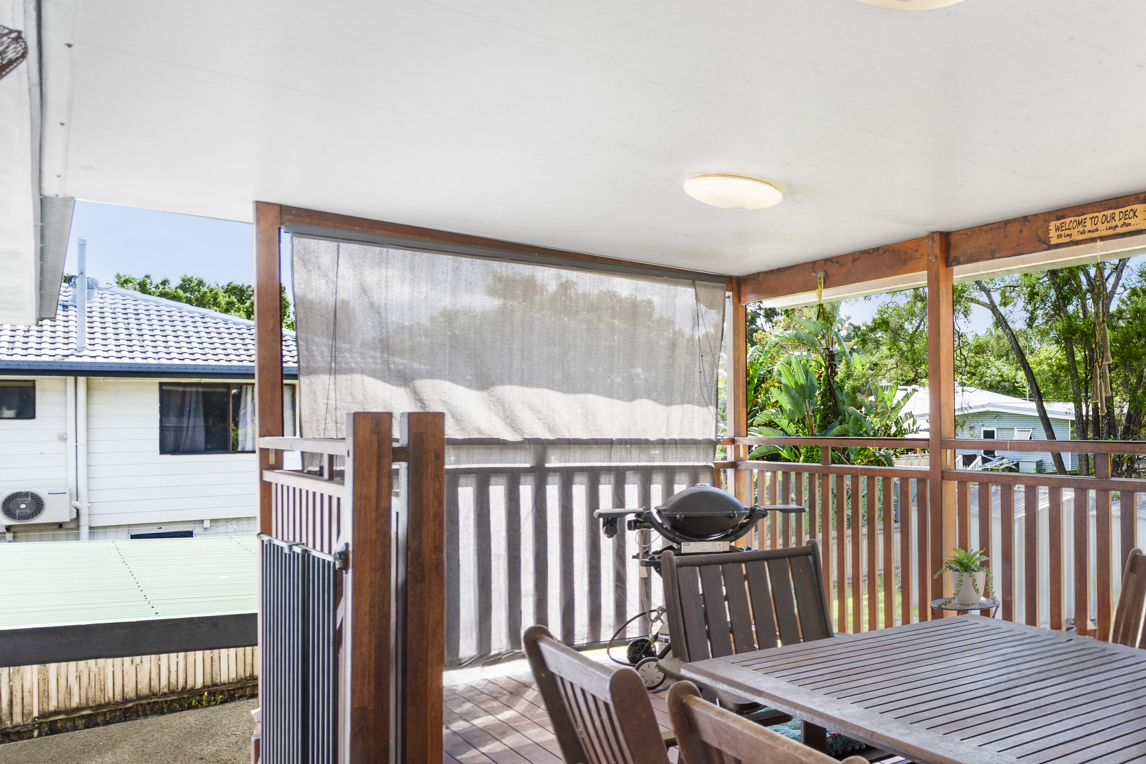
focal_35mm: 30
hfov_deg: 54.0
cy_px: 441
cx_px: 1033
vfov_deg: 43.5
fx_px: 955
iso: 640
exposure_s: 1/30
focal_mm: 16
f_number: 7.1
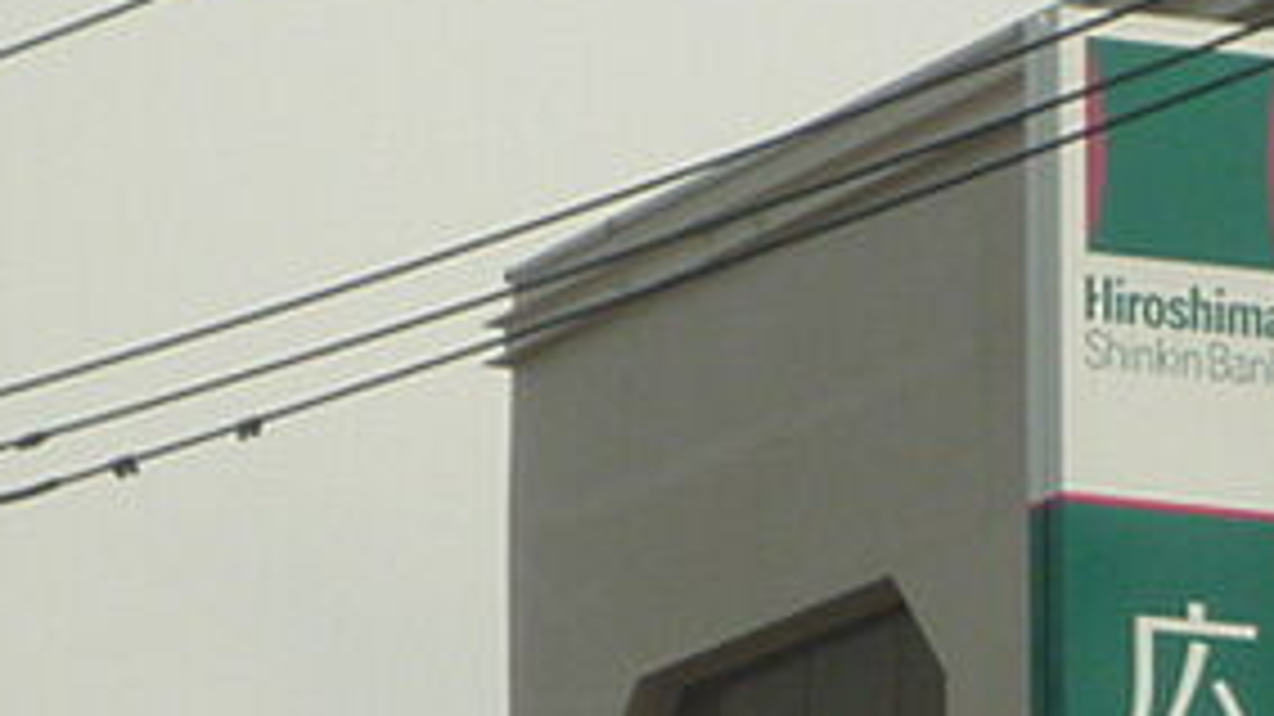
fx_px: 13982
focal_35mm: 414
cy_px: 905
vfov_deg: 2.9
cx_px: 1260
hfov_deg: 5.2
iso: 80
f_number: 5.5
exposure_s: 1/500
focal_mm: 15.2
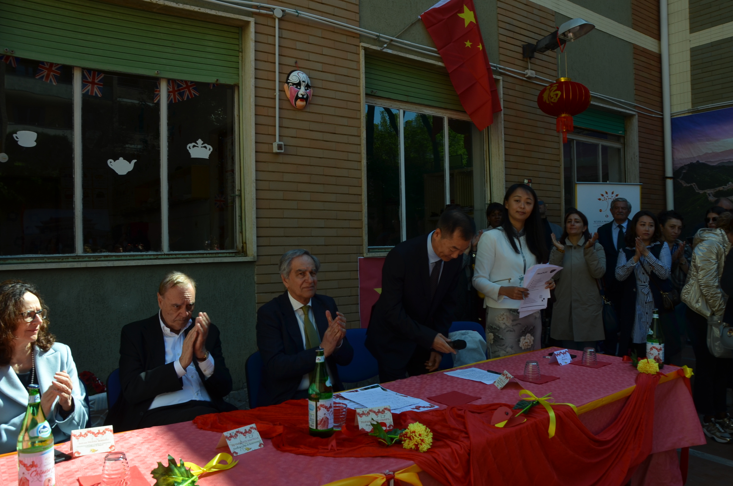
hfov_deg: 67.5
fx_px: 549
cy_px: 243
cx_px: 366
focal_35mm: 27
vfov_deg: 47.7
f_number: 8
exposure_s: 1/250
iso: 200
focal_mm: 18
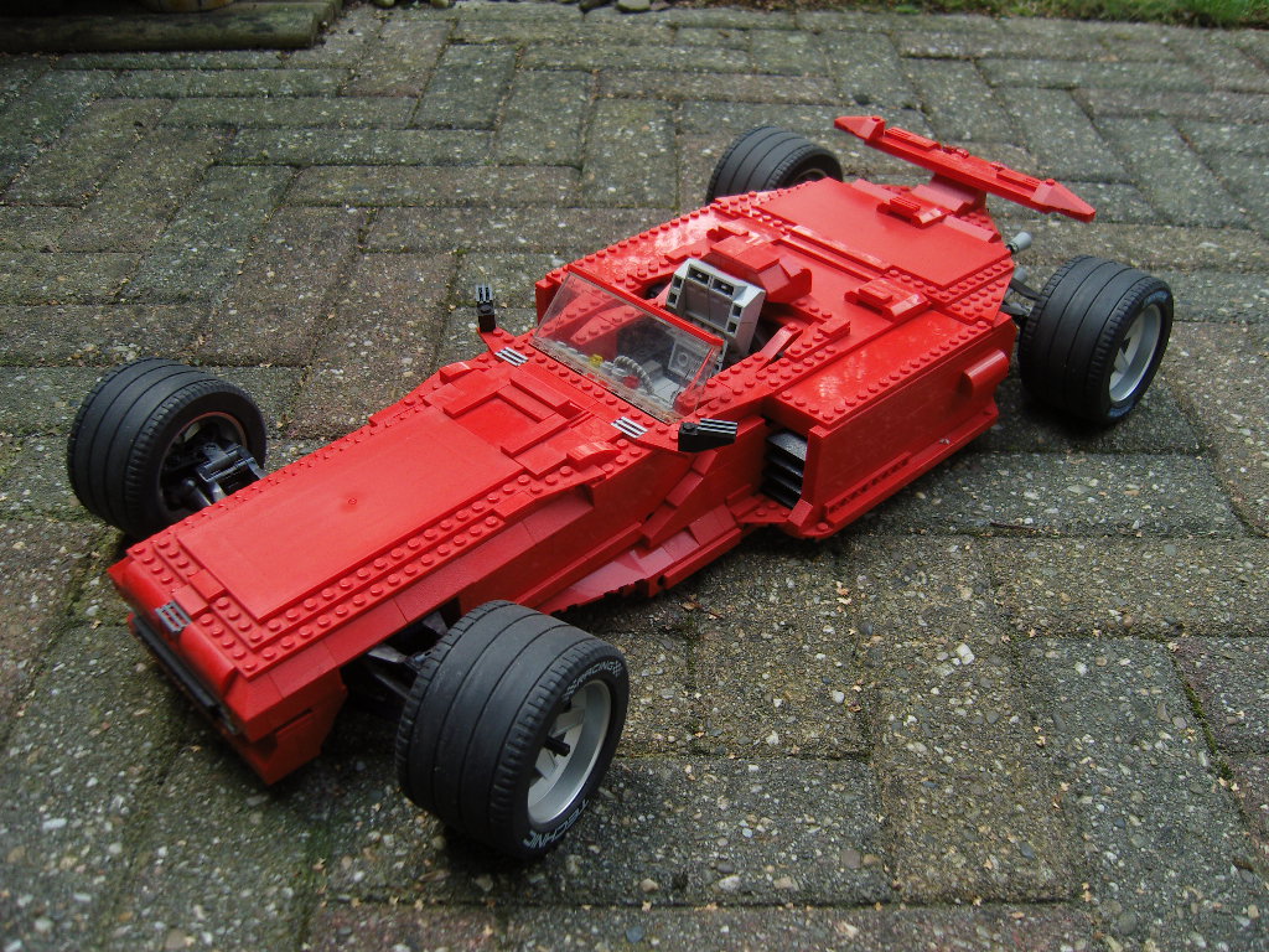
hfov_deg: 54.0
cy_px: 476
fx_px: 1246
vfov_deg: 41.8
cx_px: 634
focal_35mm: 34
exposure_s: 1/320
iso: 100
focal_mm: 7.3
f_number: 2.8
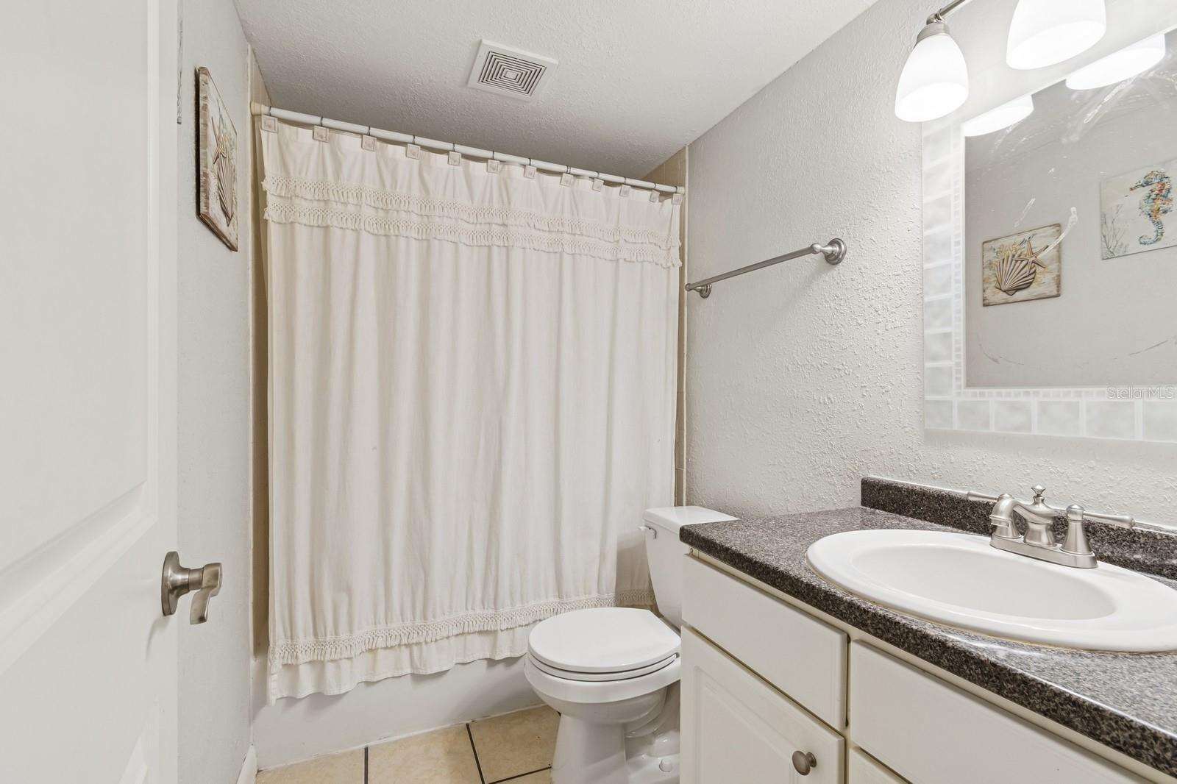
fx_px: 490
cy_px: 392
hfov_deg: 100.4
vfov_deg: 77.3
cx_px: 588
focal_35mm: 15
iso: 200
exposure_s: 1/13
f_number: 8
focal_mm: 10
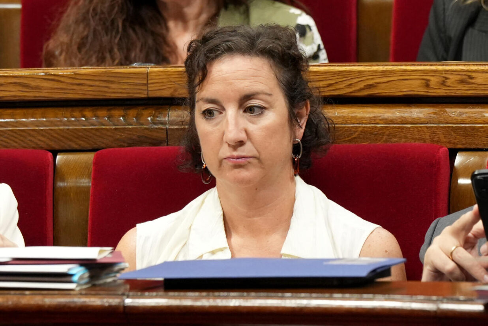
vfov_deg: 7.8
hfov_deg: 11.6
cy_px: 163
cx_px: 244
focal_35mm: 177
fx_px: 2399
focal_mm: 177
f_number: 5
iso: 5000
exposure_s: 1/160
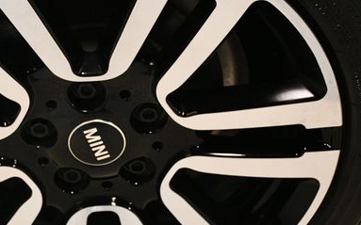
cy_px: 104
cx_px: 104
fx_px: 1121
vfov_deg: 11.5
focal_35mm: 114
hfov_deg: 18.2
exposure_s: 1/125
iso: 2200
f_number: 4.5
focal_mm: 45
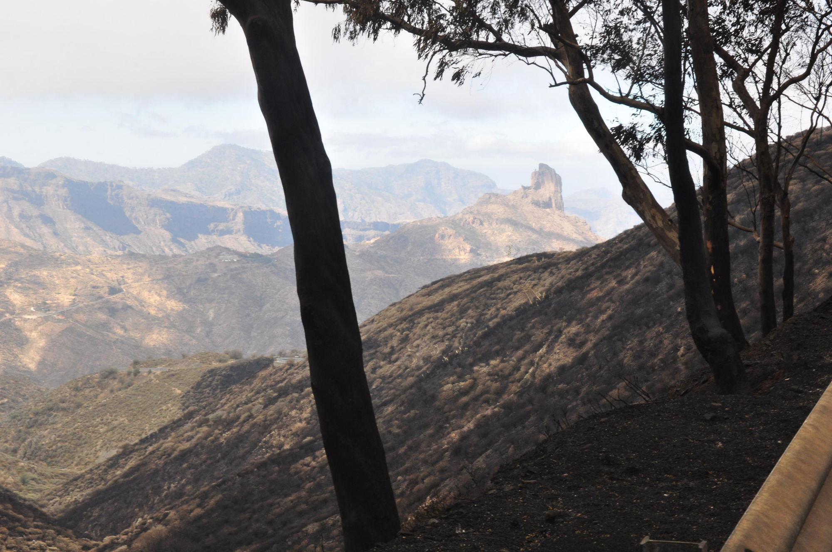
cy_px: 276
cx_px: 416
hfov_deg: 37.9
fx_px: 1212
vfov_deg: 25.7
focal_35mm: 52
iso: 400
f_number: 16
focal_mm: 35
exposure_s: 1/60
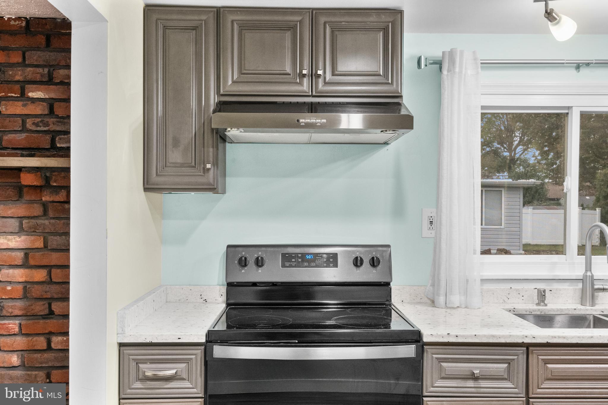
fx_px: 523
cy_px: 202
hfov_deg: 60.3
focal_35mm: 31
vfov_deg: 42.3
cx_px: 304
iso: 1600
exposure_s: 1/6
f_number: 9
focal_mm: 21
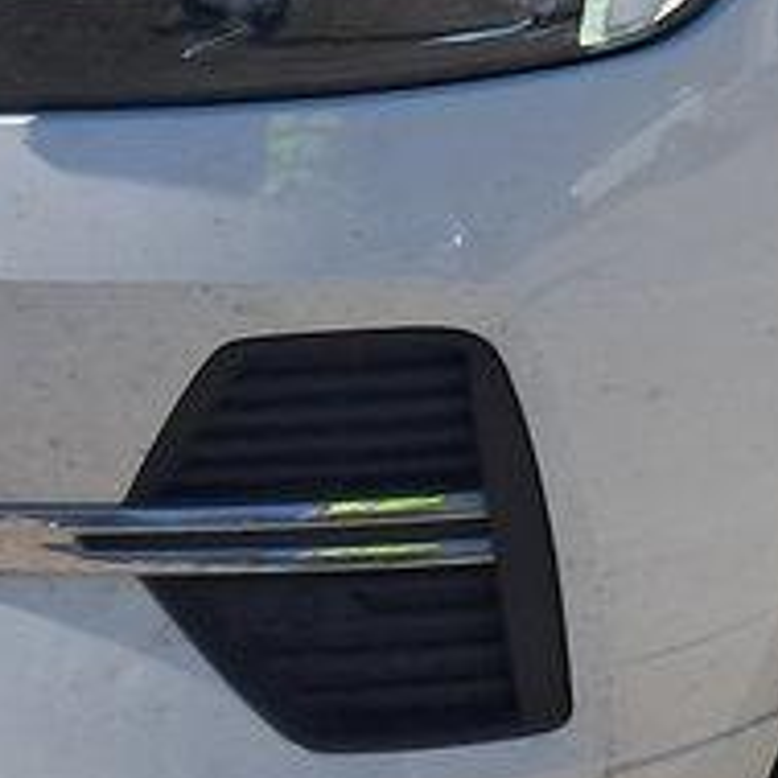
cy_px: -379
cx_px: 379
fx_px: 4119
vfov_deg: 10.4
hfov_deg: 10.8
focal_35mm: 162
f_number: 1.8
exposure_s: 1/1080
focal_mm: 4
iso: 50
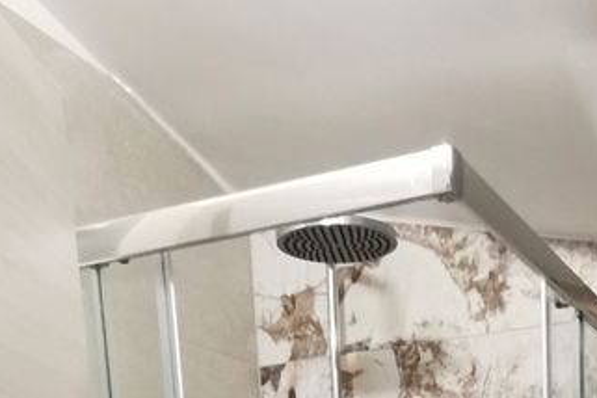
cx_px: 495
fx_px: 929
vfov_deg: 18.0
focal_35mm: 56
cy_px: 763
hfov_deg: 34.3
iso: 250
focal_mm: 2.35
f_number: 2.2
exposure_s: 1/30
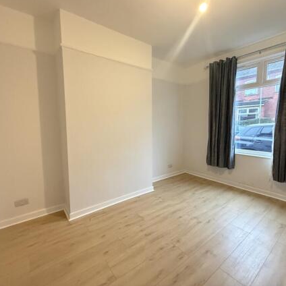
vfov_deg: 84.0
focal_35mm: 17
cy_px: 139
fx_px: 159
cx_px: 148
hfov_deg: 83.9
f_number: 2.2
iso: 800
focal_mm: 2.22
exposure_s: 1/60
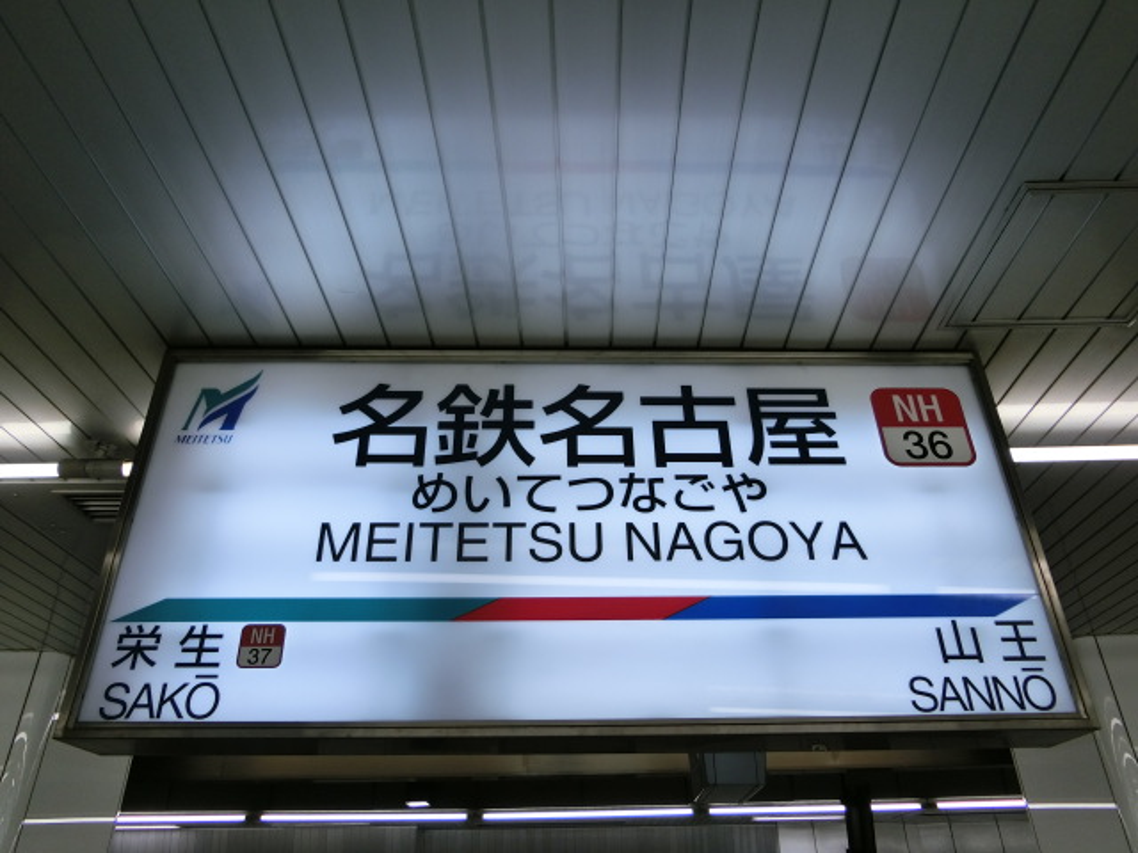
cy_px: 426
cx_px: 569
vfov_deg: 54.9
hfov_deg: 69.4
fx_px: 822
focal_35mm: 25
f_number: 3.5
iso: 80
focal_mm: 4.5
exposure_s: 1/125
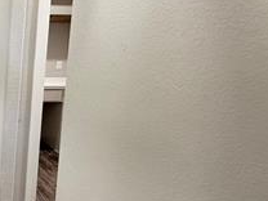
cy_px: 70
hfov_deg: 32.4
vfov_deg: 33.3
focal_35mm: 43
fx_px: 333
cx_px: -85
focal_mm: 2.22
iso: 640
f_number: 2.2
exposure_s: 1/60
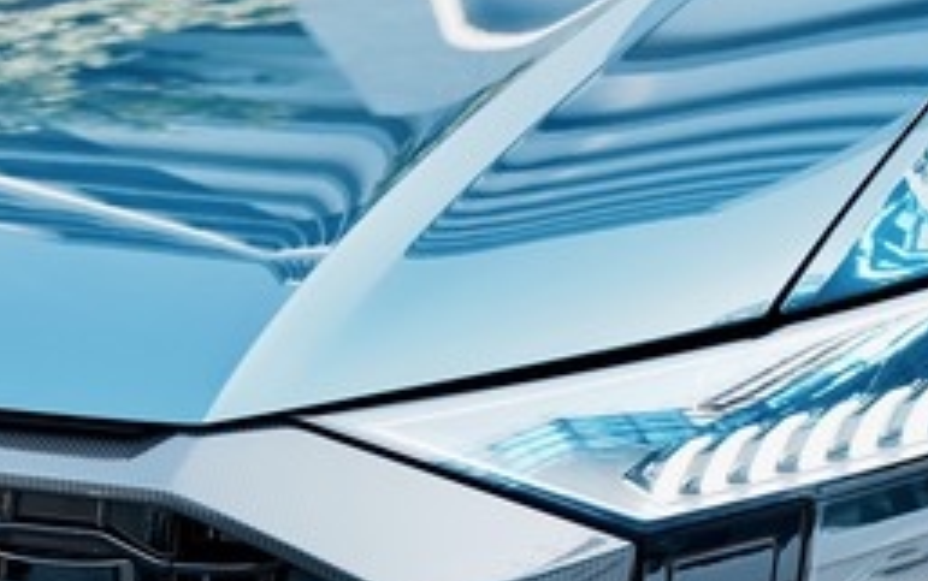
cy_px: 554
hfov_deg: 13.3
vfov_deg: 8.3
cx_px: 289
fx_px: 3973
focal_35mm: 157
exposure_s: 1/100
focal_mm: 55
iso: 80
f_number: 2.8
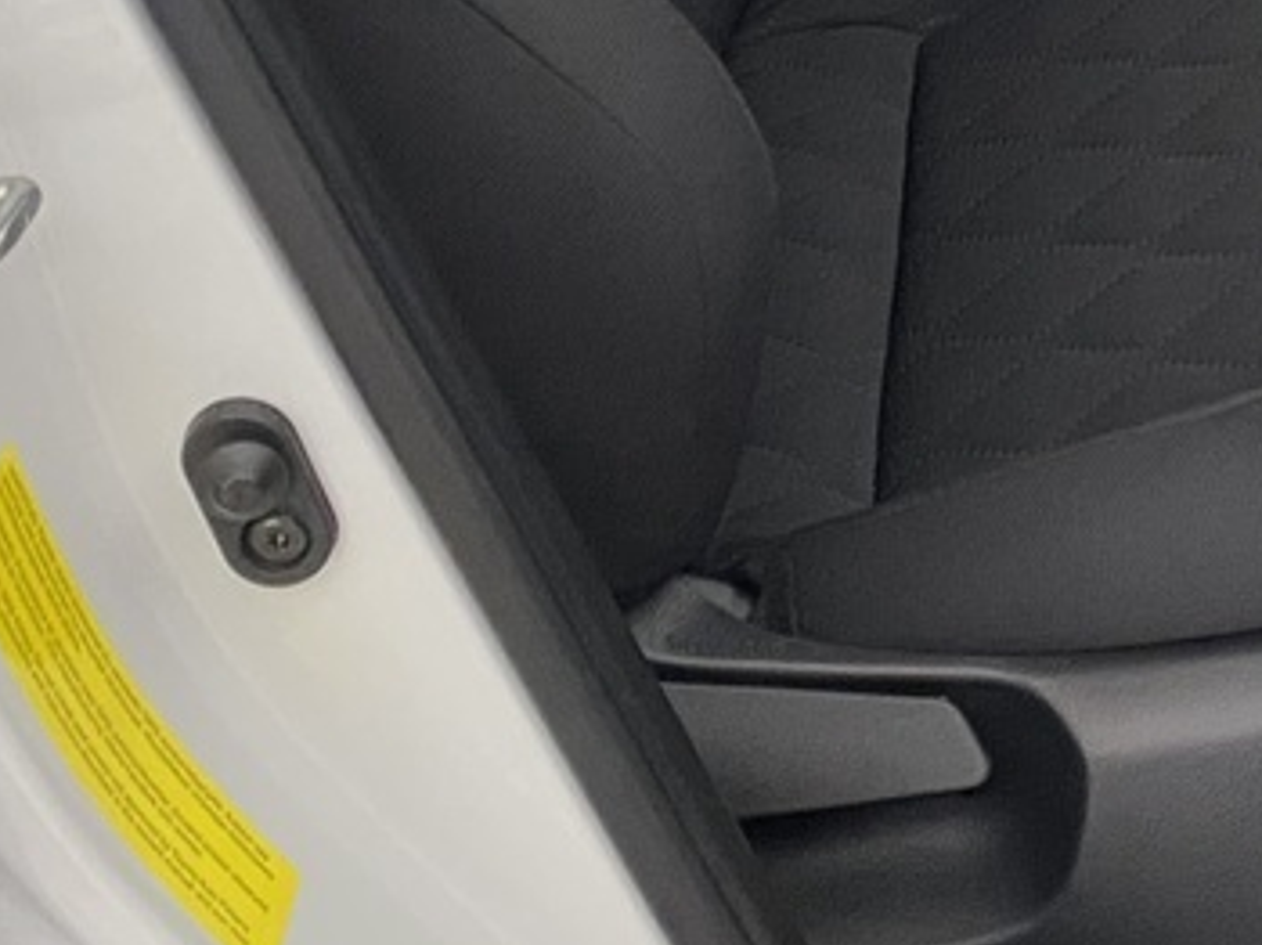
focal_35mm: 107
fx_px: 3898
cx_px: 1482
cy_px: -718
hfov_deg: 17.6
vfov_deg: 12.7
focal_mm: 4.25
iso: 400
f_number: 1.8
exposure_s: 1/33
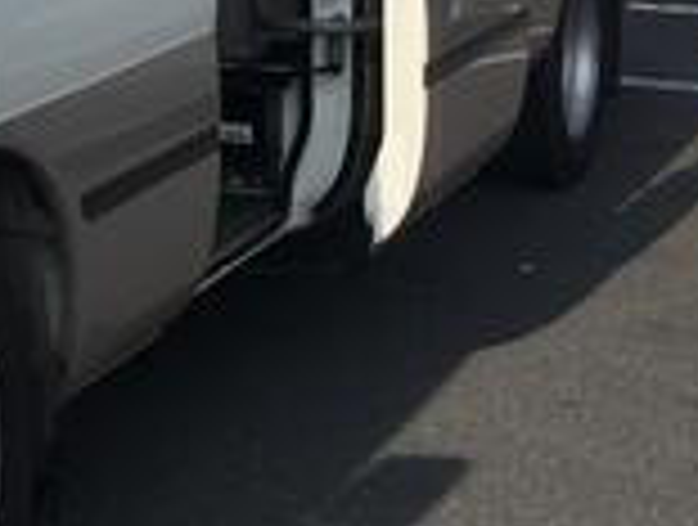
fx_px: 2264
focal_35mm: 112
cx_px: -333
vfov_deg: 12.9
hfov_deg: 16.1
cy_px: -112
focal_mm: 4.15
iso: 25
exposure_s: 1/2079
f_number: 2.2
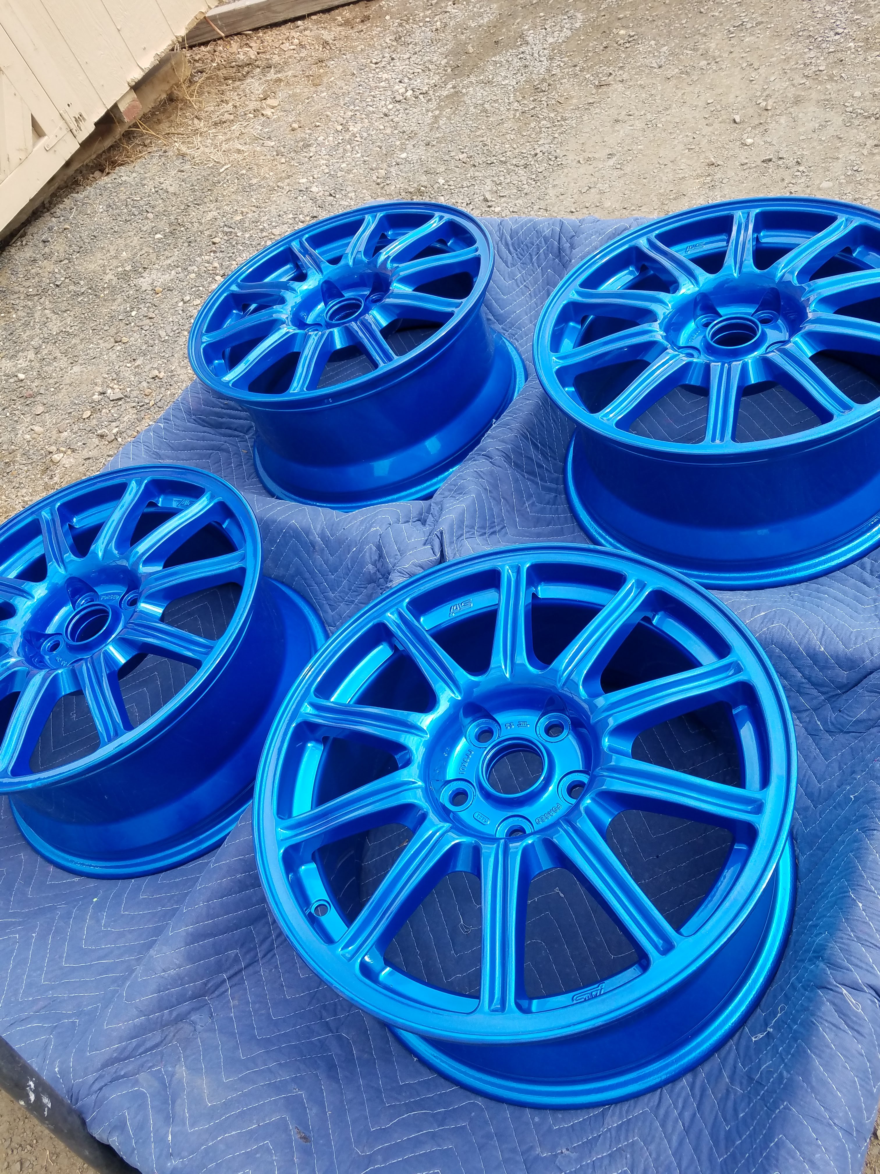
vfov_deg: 67.3
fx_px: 881
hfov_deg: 53.1
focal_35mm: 26
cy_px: 587
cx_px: 440
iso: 50
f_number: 1.7
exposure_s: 1/552
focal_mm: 4.2
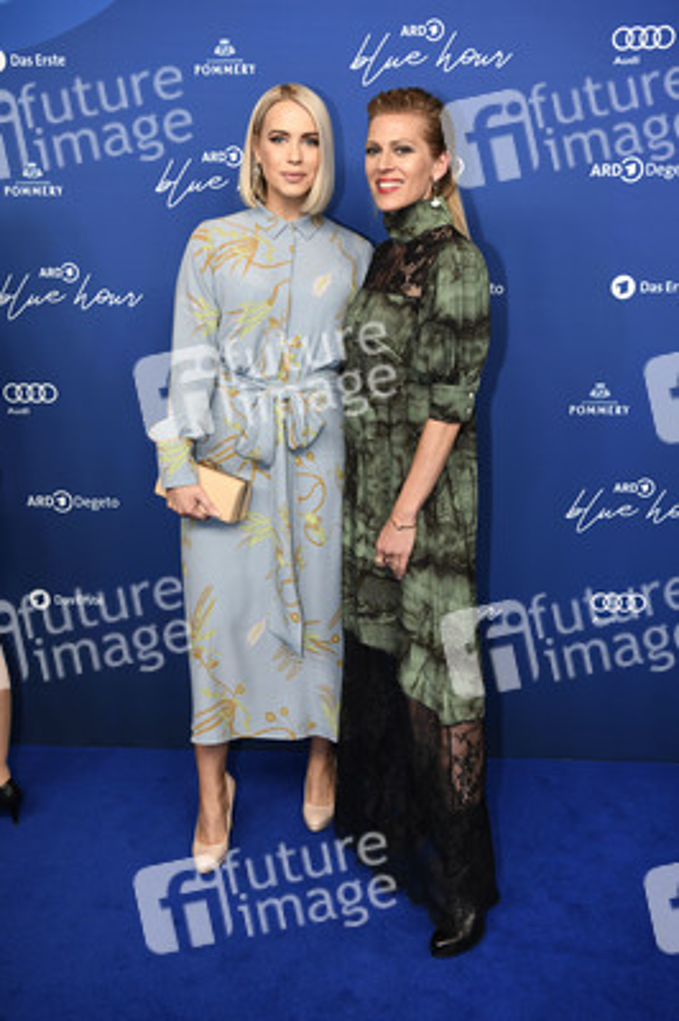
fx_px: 1077
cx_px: 340
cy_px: 510
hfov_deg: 35.0
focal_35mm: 38
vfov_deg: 50.7
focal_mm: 38
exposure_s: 1/250
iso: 640
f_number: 4
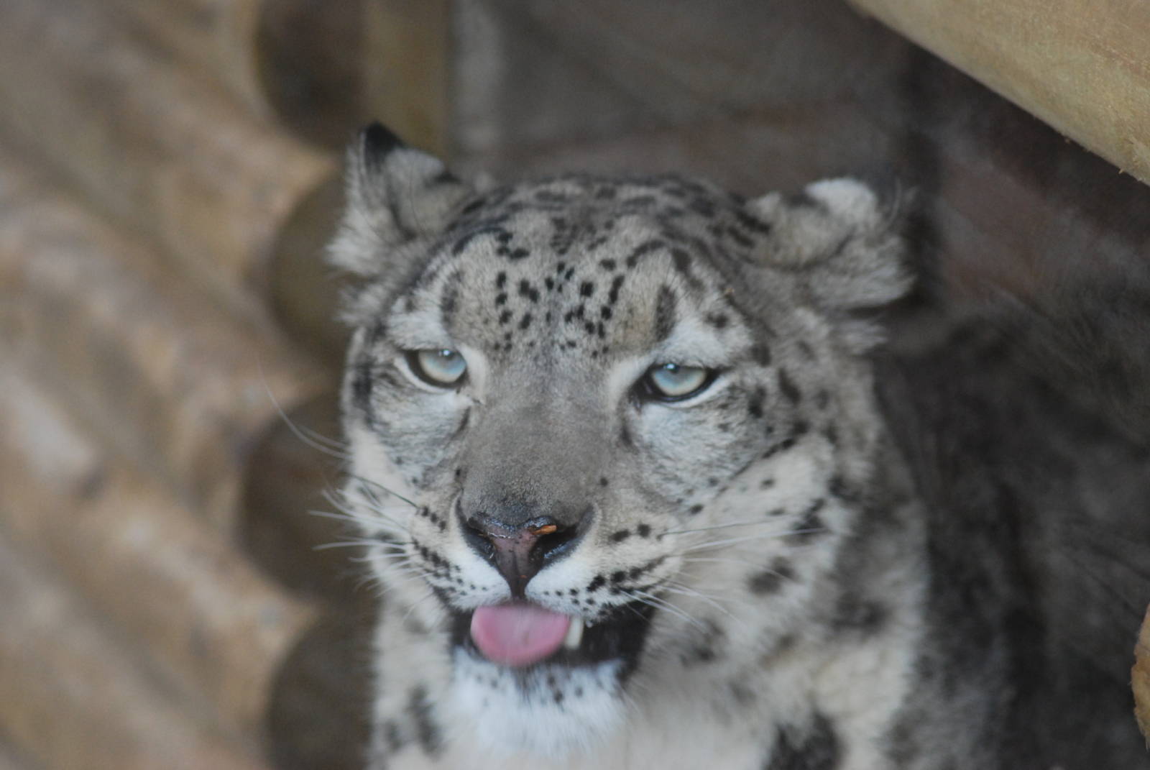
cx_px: 575
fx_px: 6476
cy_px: 385
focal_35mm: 202
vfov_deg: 6.8
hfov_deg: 10.1
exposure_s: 1/80
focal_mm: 135
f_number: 4.5
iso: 800
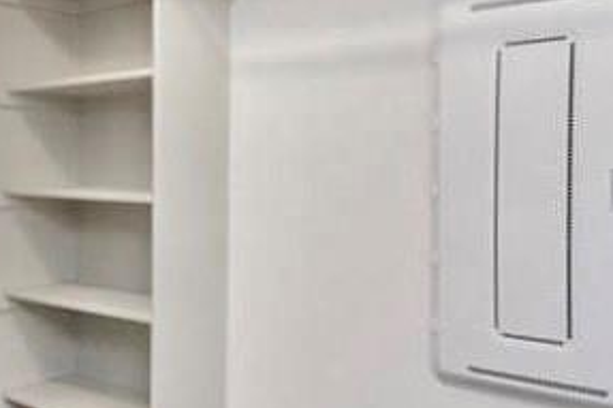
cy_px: 195
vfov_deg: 31.9
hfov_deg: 45.0
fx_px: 715
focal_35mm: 42
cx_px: 161
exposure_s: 1/100
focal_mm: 8
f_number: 5
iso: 800
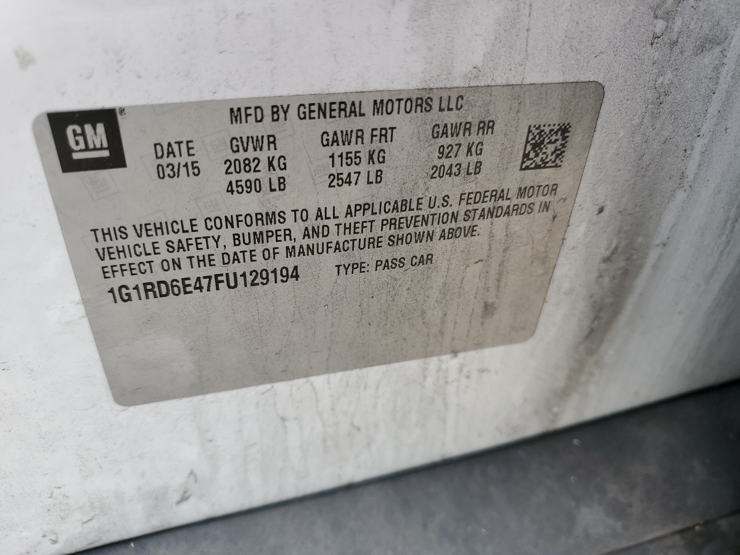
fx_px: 556
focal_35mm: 26
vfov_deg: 53.1
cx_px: 370
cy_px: 278
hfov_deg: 67.3
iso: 50
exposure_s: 1/385
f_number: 1.5
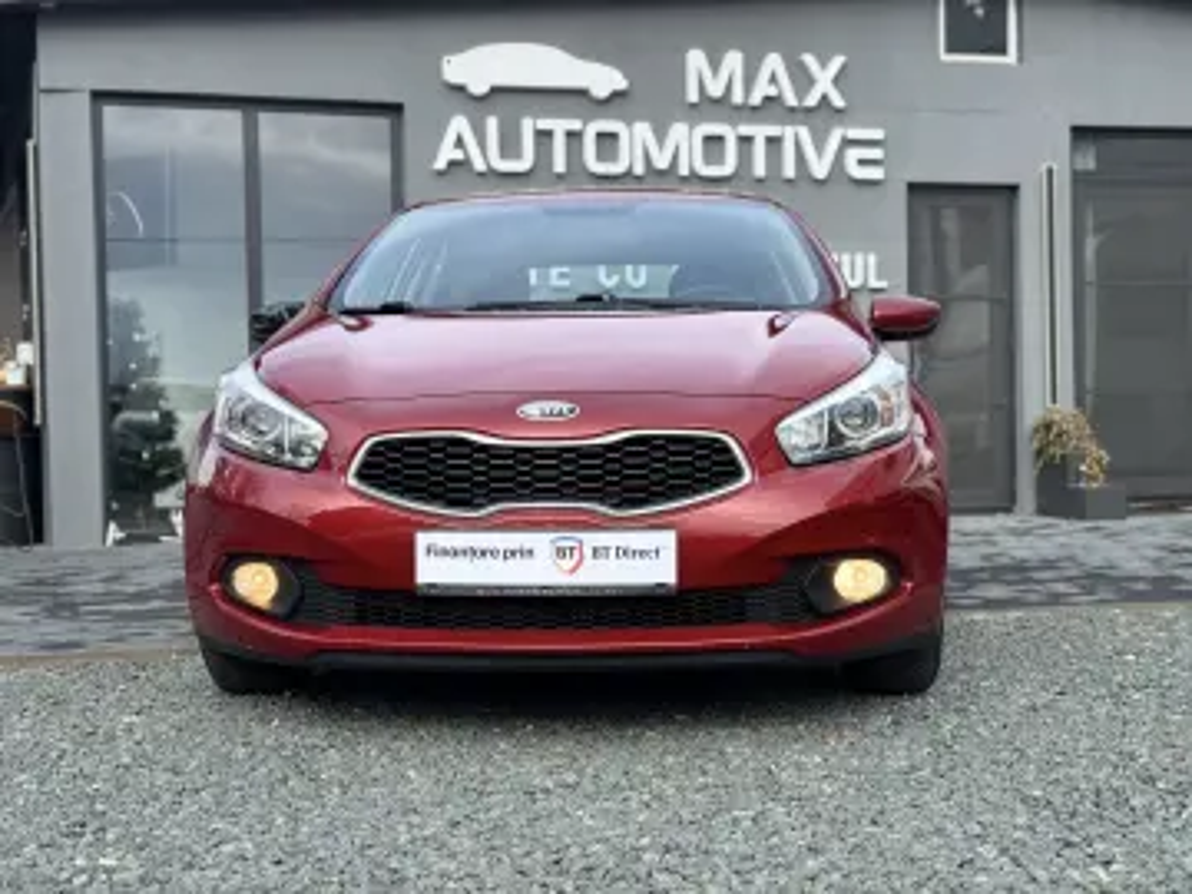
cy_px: 447
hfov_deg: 39.7
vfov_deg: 30.3
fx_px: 1653
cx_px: 596
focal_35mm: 48
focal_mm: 6.76
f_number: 1.78
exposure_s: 1/1427
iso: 64
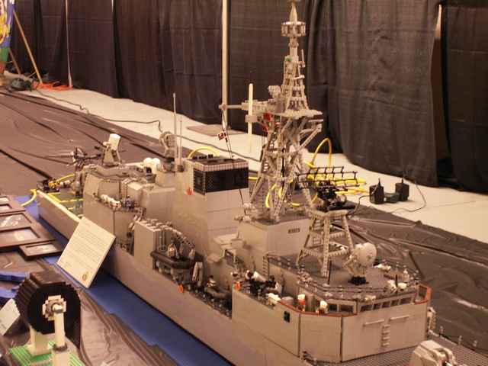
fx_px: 888
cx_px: 244
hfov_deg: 30.7
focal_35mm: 63
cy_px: 183
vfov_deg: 23.3
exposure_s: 1/13
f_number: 3.2
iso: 160
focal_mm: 10.5
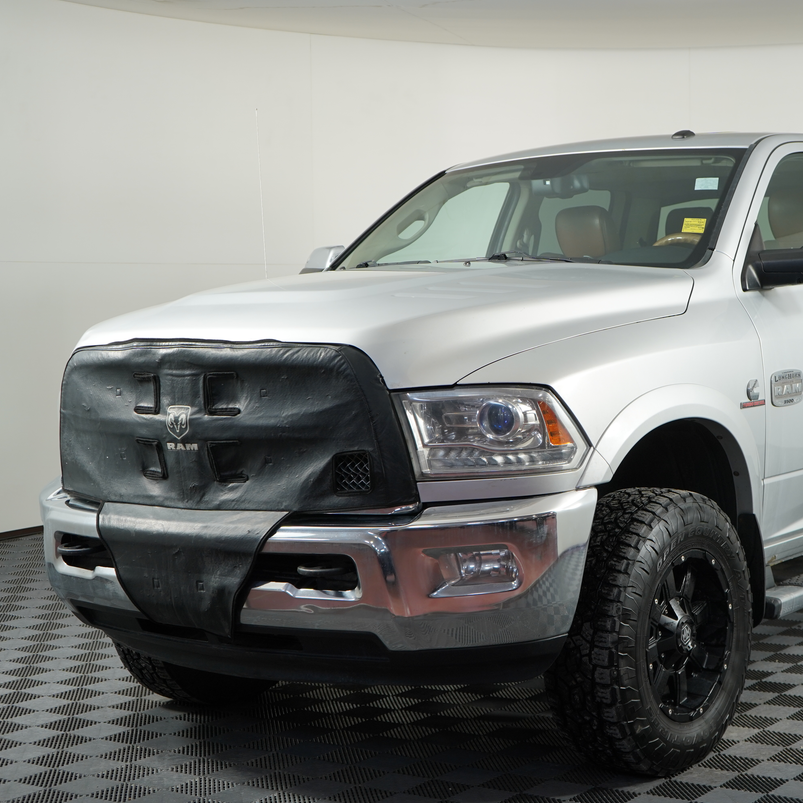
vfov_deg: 29.1
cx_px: 586
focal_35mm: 59
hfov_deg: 28.7
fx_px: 1548
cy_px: 400
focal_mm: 46
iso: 500
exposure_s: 1/160
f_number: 4.5
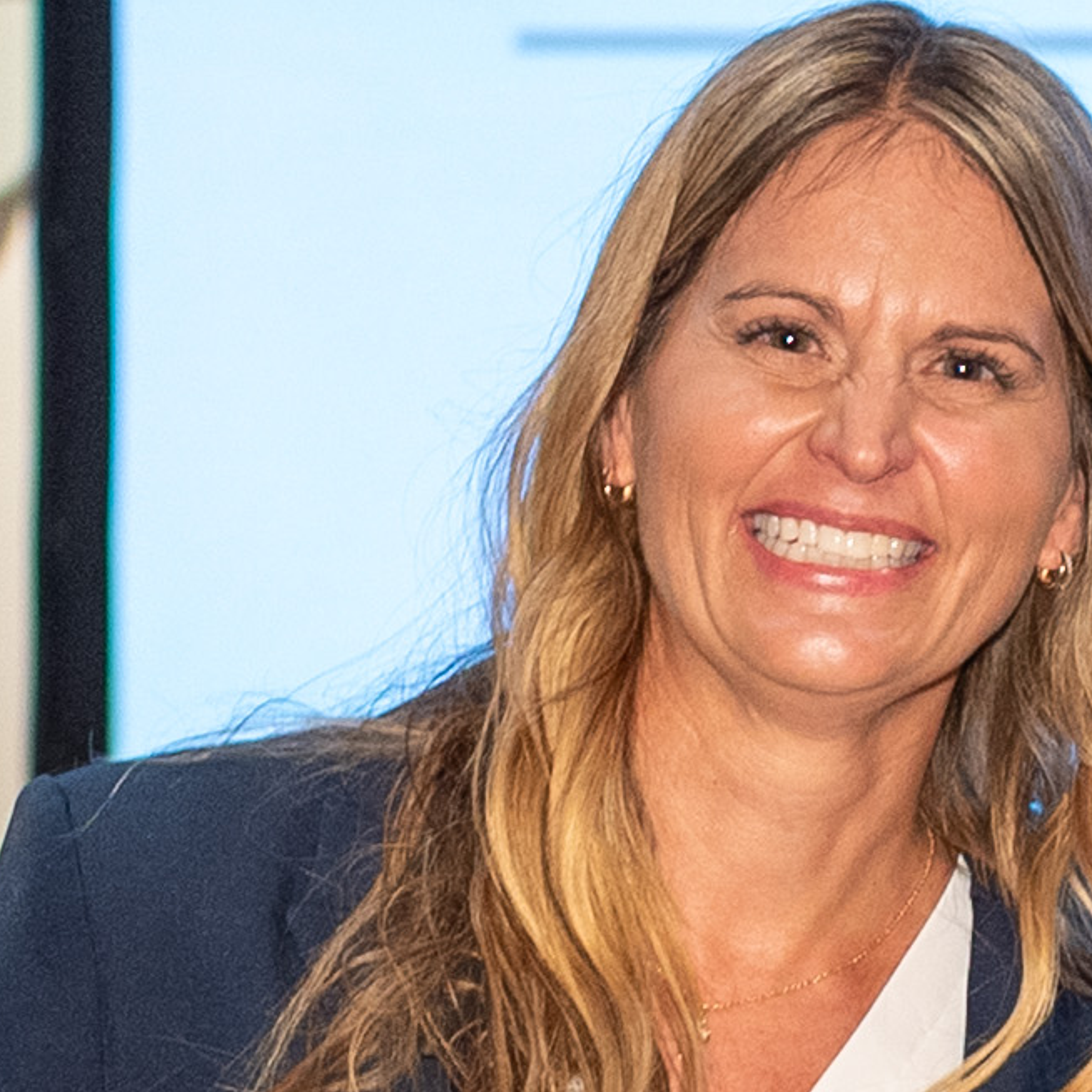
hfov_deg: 6.1
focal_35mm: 273
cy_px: 518
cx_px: 2702
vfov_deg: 6.4
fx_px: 9743
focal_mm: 35
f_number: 2
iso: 1000
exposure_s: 1/200
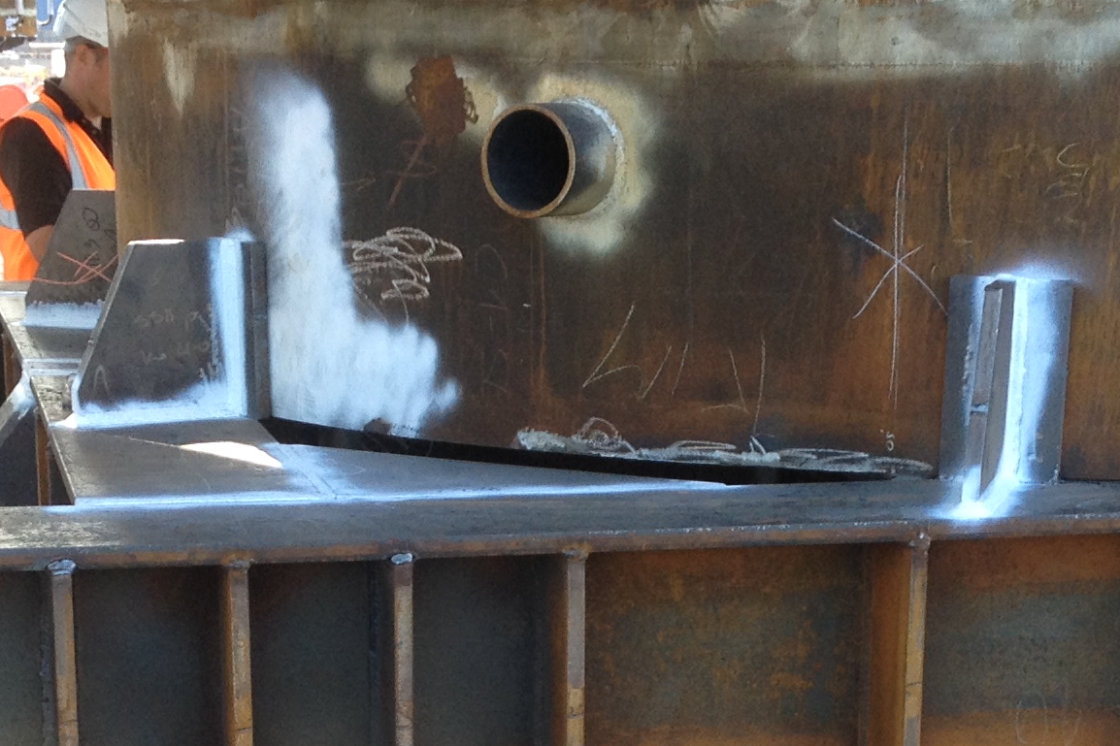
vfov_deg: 13.0
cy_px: 869
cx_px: 625
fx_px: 3204
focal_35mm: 103
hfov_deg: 19.8
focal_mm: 4.28
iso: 50
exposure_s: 1/172
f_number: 2.4
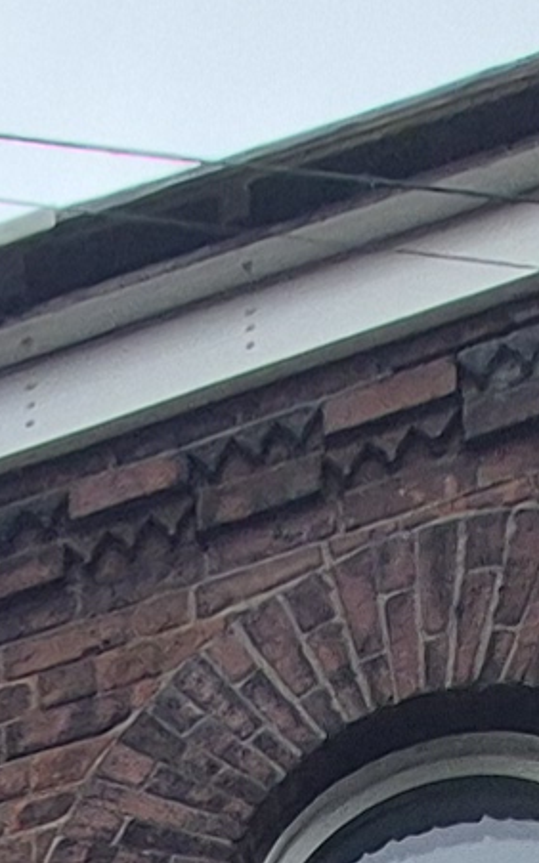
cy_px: 2768
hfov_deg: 9.9
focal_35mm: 122
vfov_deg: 10.4
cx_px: -562
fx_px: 2871
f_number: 2.2
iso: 50
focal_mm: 2.2
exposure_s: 1/614
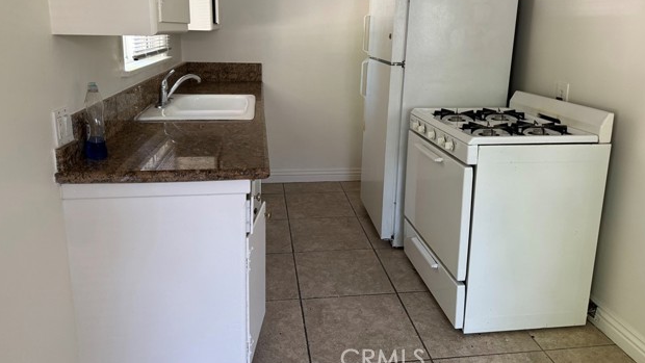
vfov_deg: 42.4
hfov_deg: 69.9
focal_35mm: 27
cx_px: 324
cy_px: 124
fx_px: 462
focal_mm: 6.76
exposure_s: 1/87
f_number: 1.78
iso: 200
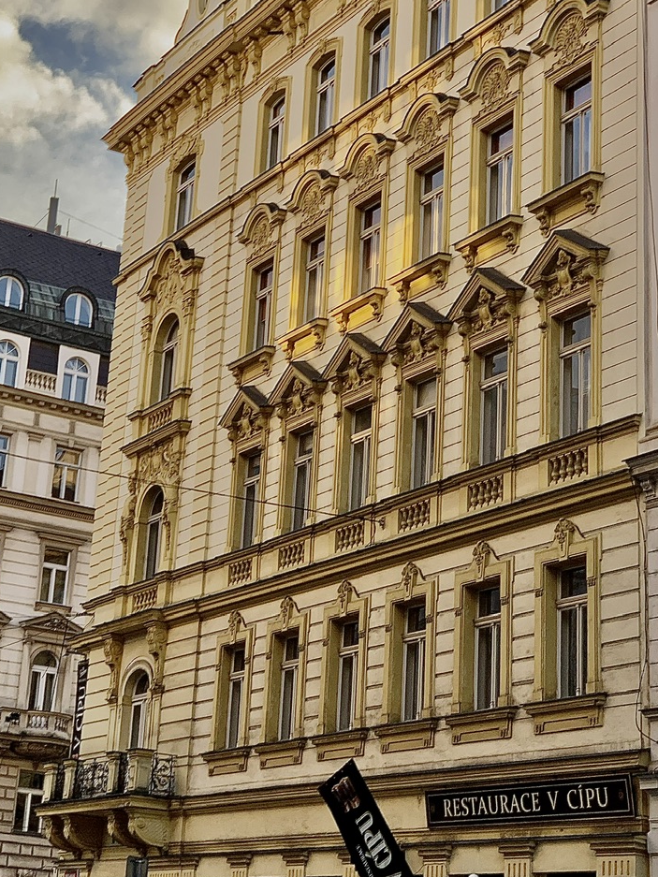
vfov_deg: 27.3
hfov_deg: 20.7
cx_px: 302
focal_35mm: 71
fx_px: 1799
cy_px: 343
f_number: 2.4
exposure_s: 1/197
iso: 16
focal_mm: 6
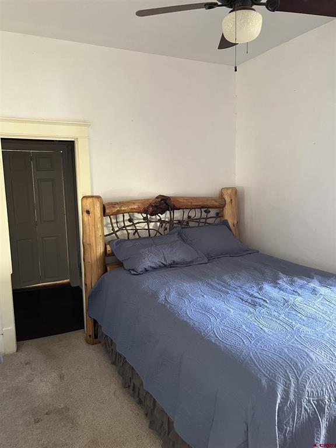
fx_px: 336
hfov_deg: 53.1
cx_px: 168
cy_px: 224
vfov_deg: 67.3
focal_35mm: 26
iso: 500
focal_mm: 5.1
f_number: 1.6
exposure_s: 1/47
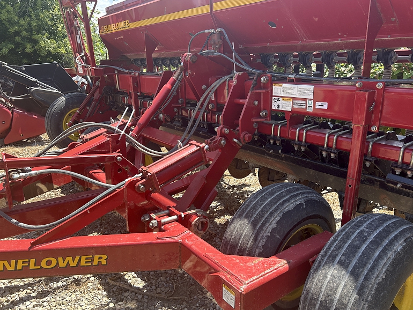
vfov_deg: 51.4
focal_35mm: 27
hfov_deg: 65.3
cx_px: 204
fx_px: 322
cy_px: 157
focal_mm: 5.7
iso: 50
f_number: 1.5
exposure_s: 1/723
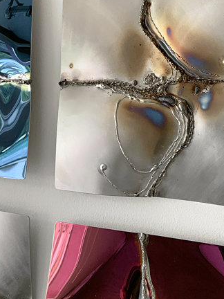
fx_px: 406
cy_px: 100
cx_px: 145
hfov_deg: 30.7
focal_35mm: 47
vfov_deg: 40.0
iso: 80
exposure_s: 1/60
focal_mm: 3
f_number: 1.8
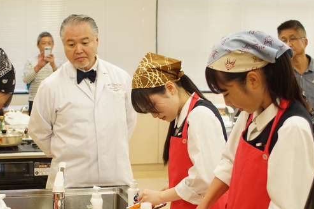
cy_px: 145
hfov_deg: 29.5
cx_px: 113
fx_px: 593
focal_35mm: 68
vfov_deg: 19.9
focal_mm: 28
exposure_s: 1/200
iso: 800
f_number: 2.8
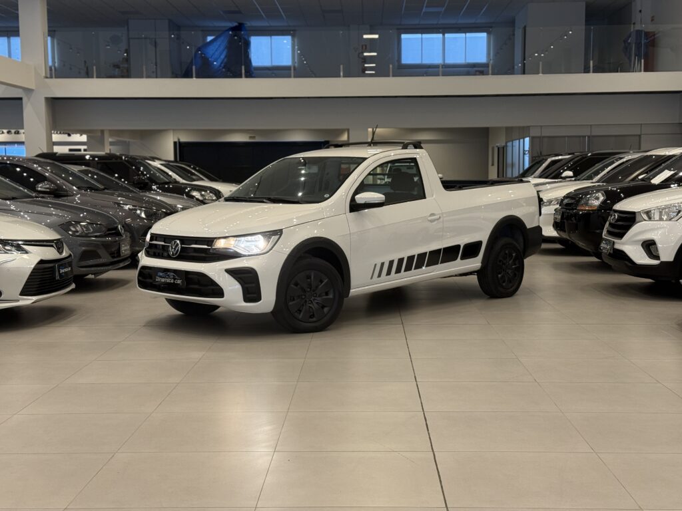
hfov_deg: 39.7
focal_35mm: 48
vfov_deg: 30.3
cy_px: 256
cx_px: 341
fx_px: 946
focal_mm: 6.76
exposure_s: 1/60
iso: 100
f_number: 1.78
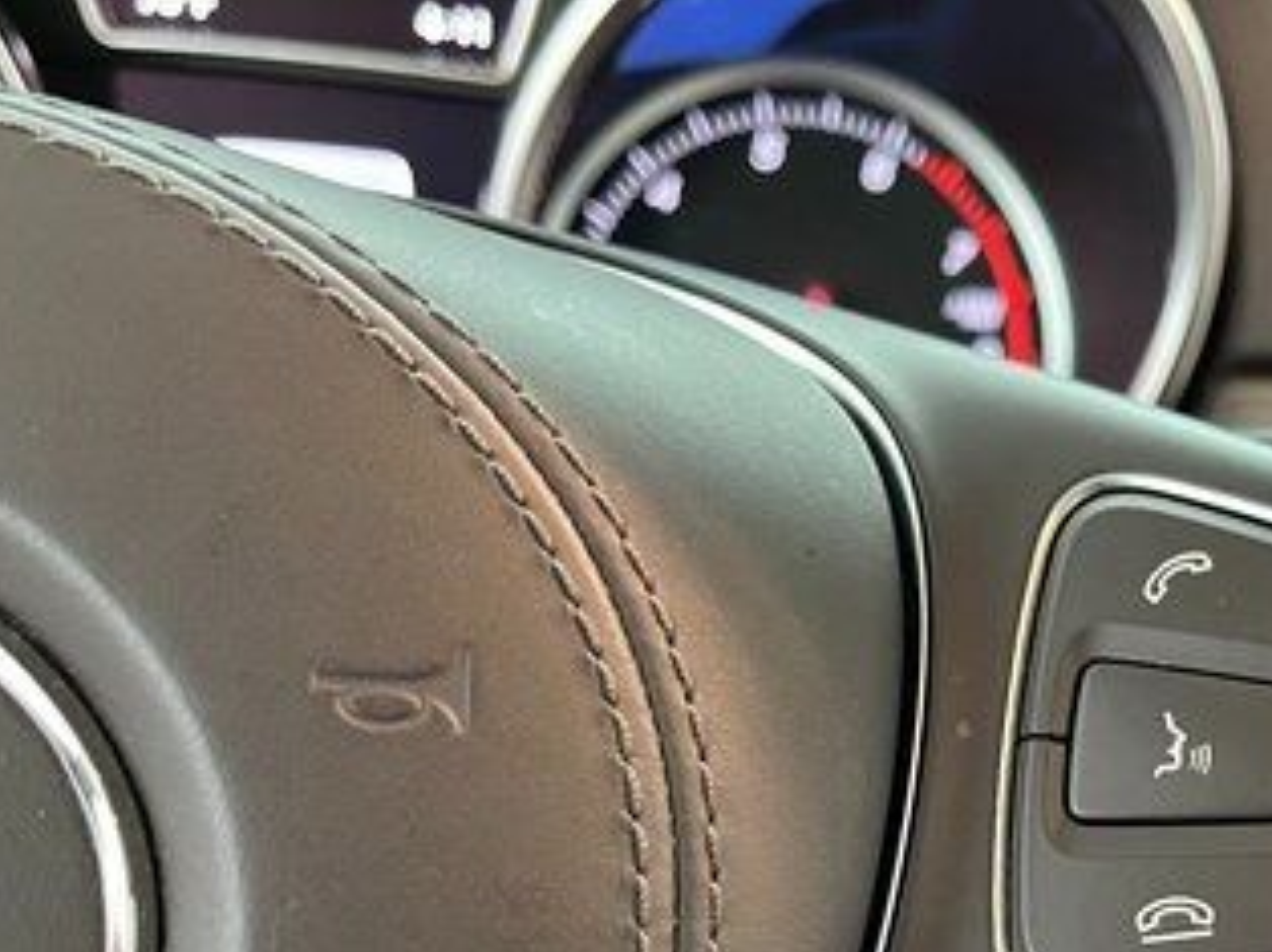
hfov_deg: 35.2
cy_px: 968
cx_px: 988
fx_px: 1946
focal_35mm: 53
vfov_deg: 26.0
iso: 640
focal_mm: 5.1
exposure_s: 1/30
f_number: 1.6
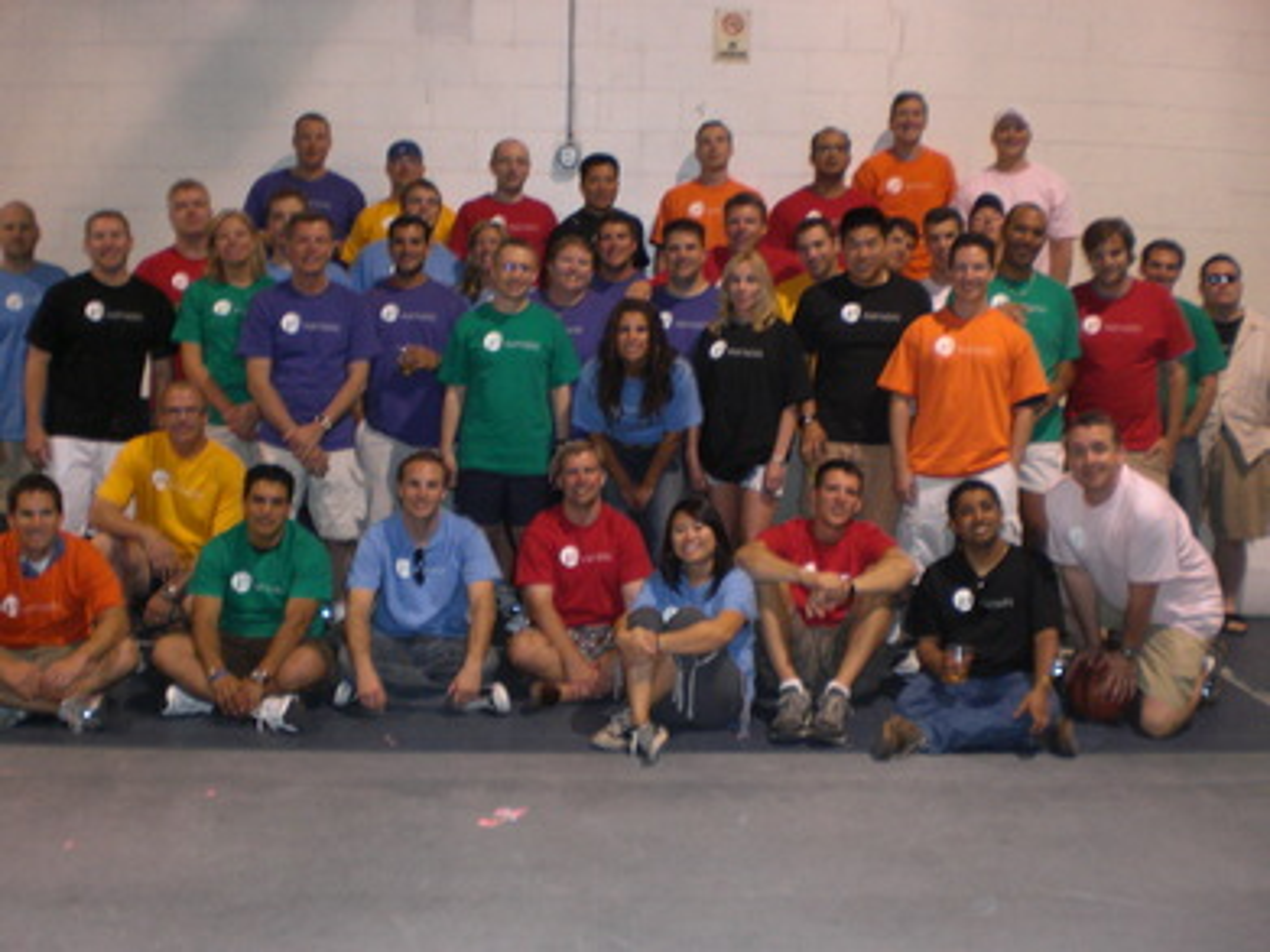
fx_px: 1394
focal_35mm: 38
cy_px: 476
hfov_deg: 49.0
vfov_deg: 37.7
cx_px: 635
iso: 200
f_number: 3.1
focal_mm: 6.3
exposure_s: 1/60
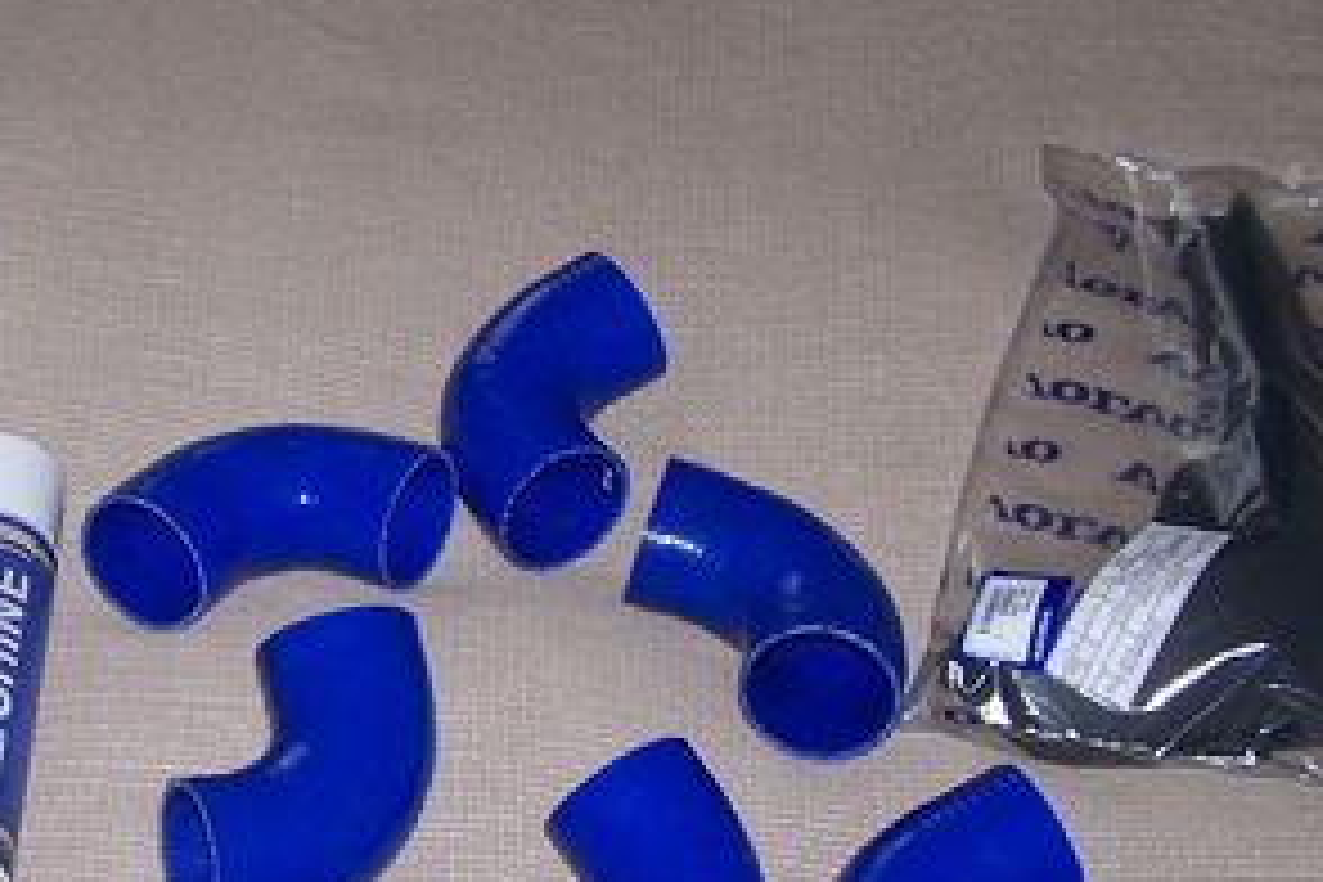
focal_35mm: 86
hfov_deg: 23.0
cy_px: 472
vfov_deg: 15.9
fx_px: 3160
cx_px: 108
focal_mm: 6.3
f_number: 2.8
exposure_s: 1/60
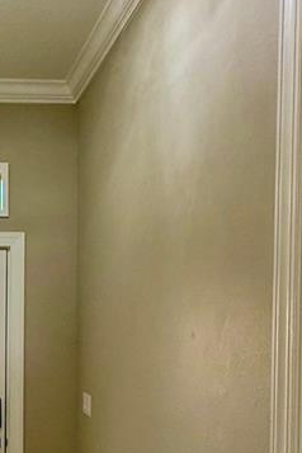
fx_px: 617
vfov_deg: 39.3
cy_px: 336
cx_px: -28
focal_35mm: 49
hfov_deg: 25.6
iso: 200
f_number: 2.2
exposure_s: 1/99
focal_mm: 2.22
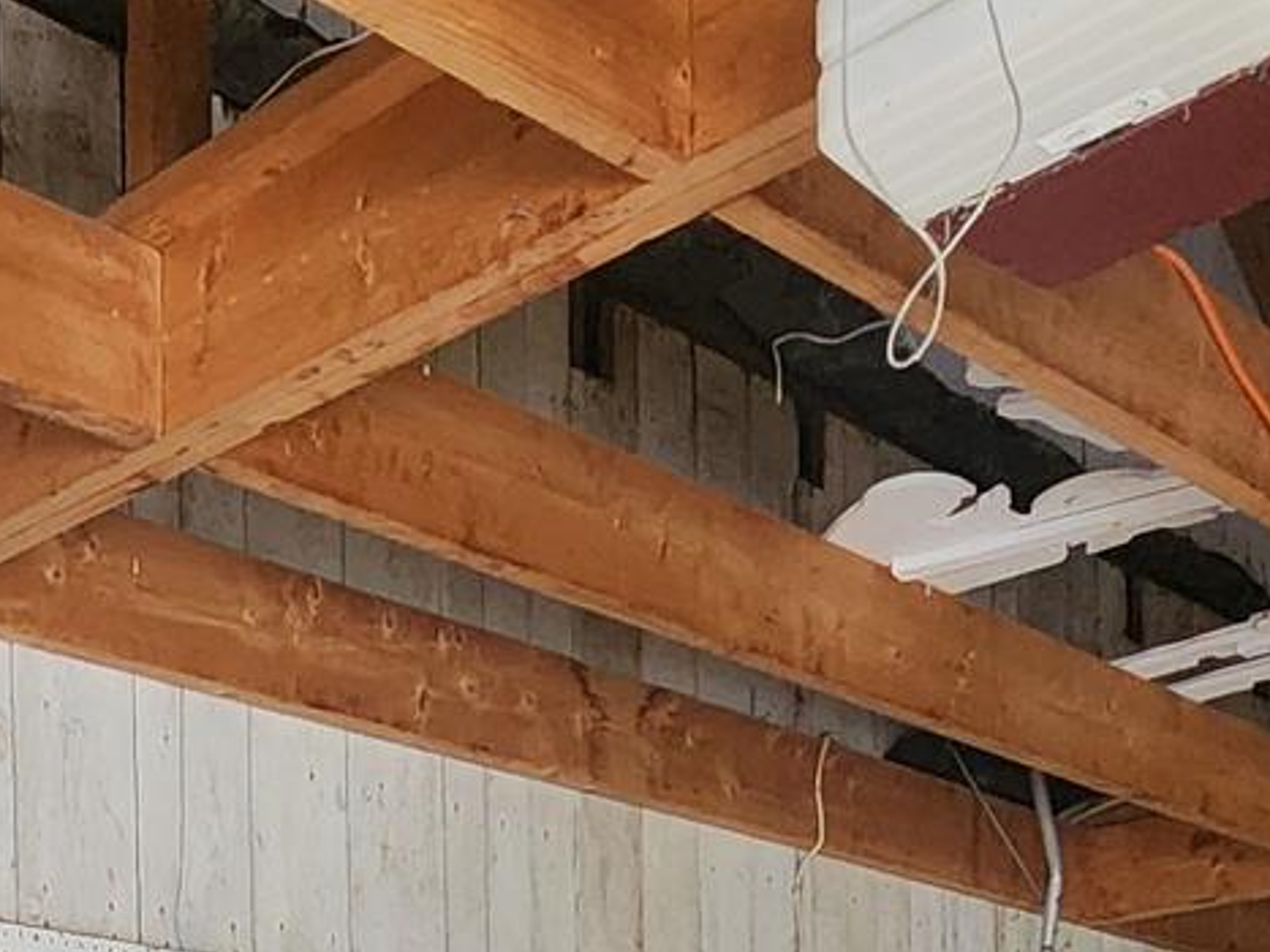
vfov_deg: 20.1
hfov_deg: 30.8
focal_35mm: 57
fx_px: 2091
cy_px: 1608
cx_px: -68
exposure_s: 1/60
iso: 400
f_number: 2.2
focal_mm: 2.2
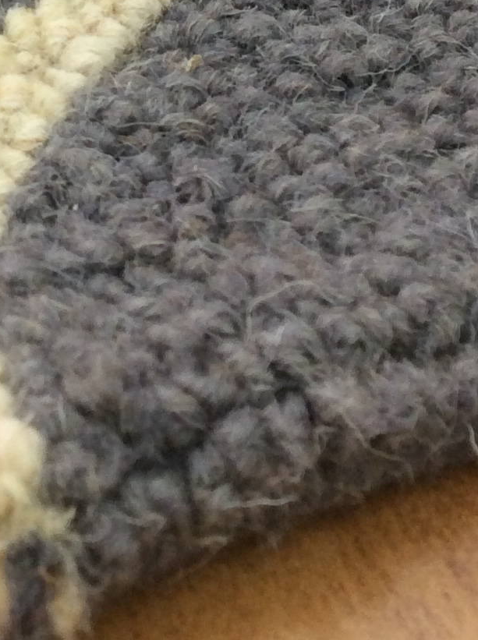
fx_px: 1865
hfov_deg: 14.5
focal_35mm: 101
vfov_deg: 18.7
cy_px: -71
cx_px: 48
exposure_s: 1/25
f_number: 2.4
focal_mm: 3.3
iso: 50
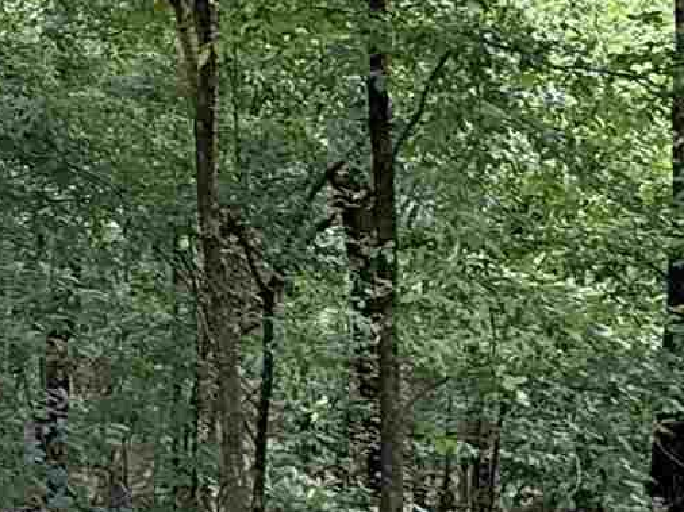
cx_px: 46
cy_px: 205
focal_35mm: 85
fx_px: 1679
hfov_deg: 22.4
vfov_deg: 17.3
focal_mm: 2.22
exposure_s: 1/99
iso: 160
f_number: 2.2
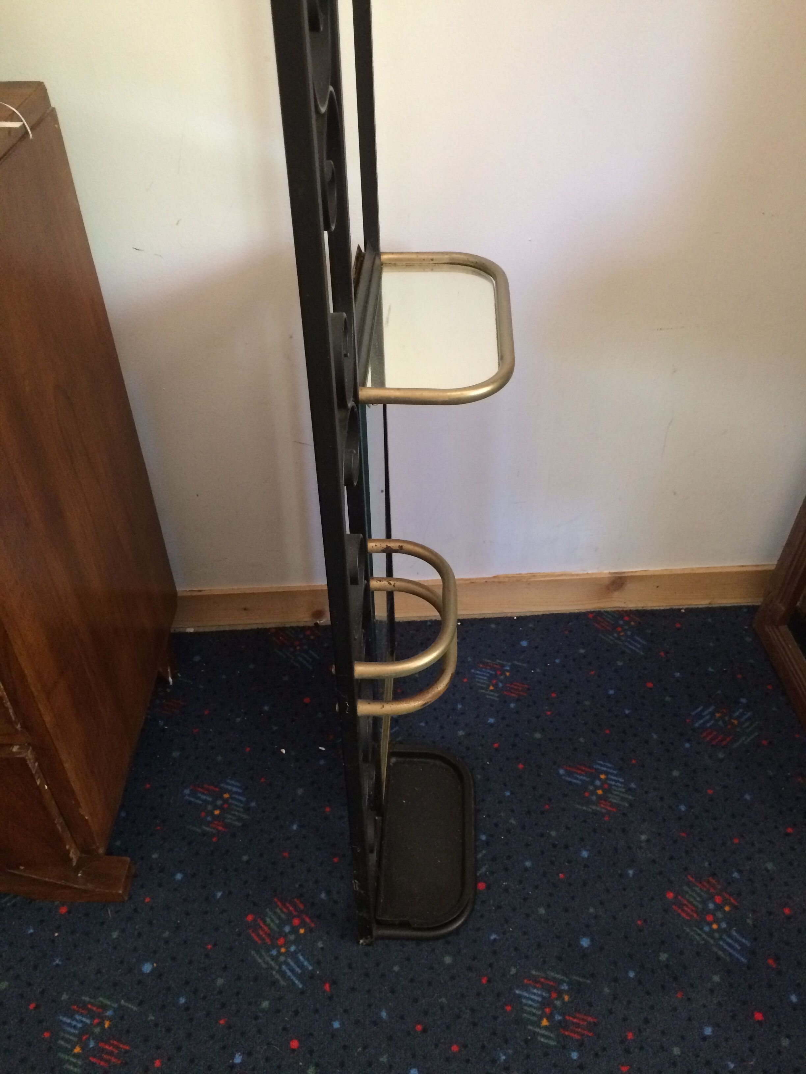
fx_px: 900
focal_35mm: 29
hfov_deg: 48.2
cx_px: 403
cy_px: 537
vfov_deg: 61.7
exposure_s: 1/25
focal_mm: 4.15
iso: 320
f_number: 2.2
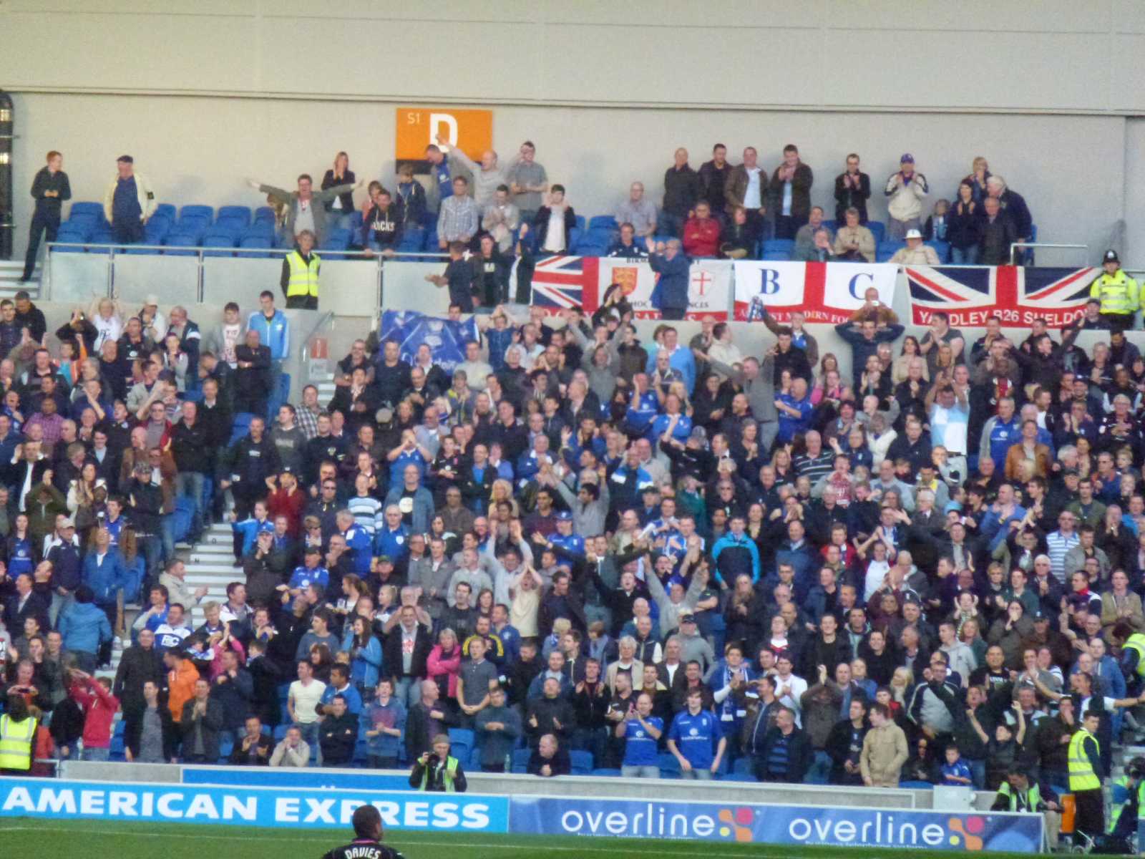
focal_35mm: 384
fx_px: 12702
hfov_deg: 5.2
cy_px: 430
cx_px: 572
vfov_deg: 3.9
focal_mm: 68.8
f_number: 5.9
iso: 1600
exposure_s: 1/320
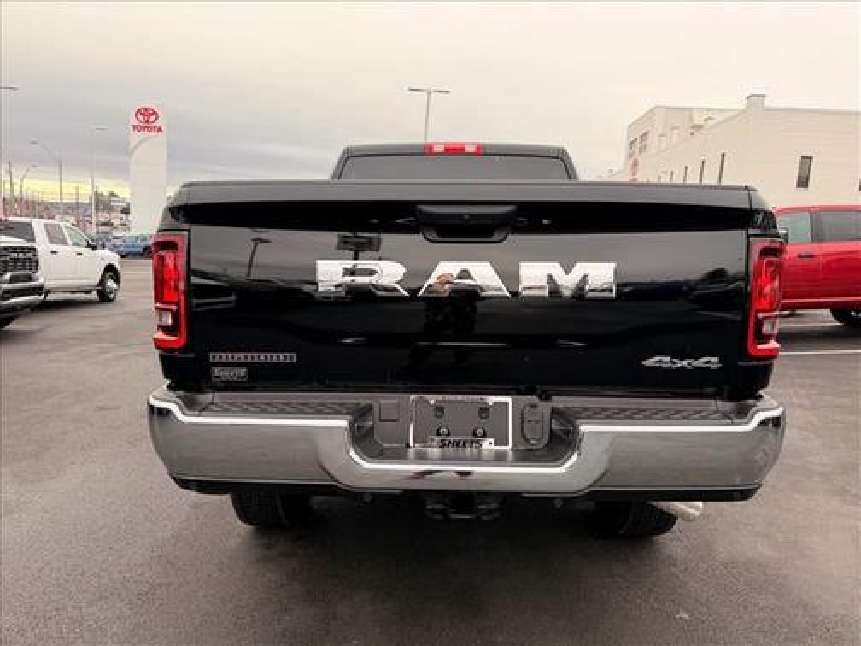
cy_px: 323
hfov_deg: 71.6
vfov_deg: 56.8
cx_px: 430
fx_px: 597
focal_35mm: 24
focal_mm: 6.76
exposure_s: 1/504
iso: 80
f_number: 1.78
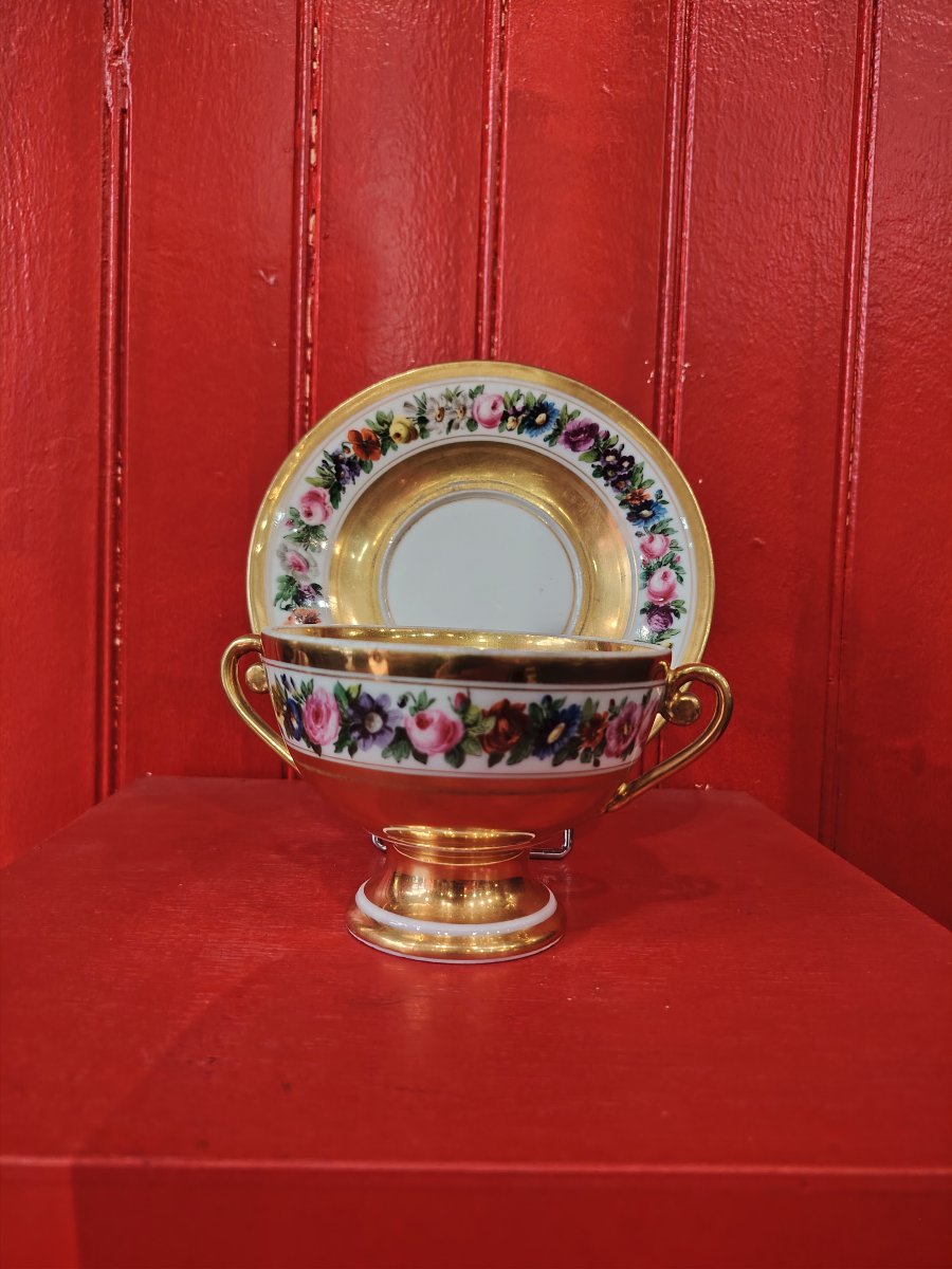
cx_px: 476
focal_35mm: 24
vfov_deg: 71.6
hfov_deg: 56.8
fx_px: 880
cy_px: 634
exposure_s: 1/25
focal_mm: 5.25
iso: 731
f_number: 1.75
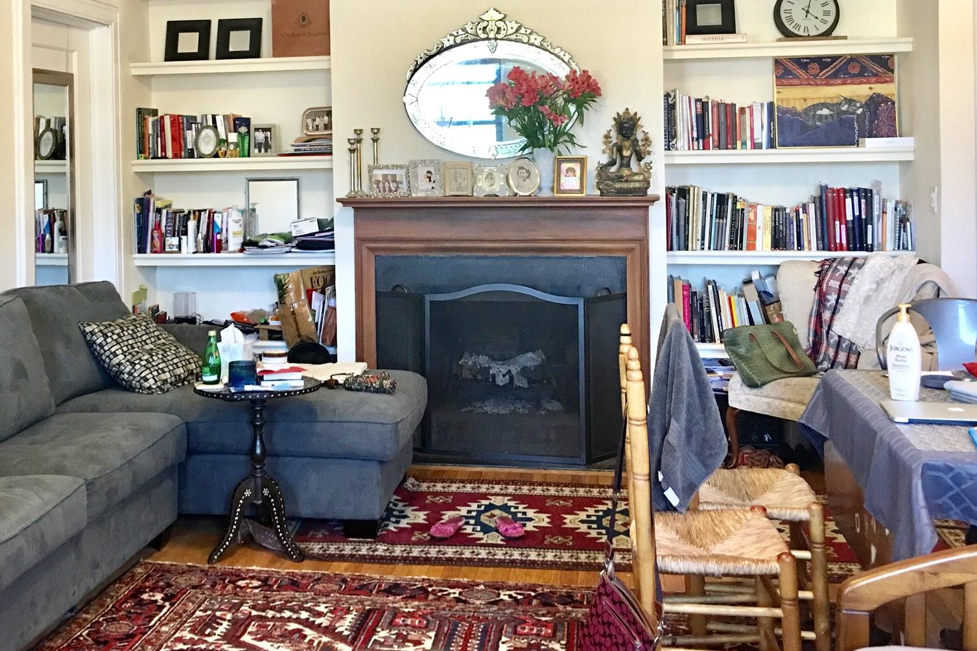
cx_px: 416
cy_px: 182
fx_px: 1112
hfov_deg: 47.3
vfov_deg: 32.1
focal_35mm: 41
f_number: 2.2
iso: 64
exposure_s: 1/15
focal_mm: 4.15
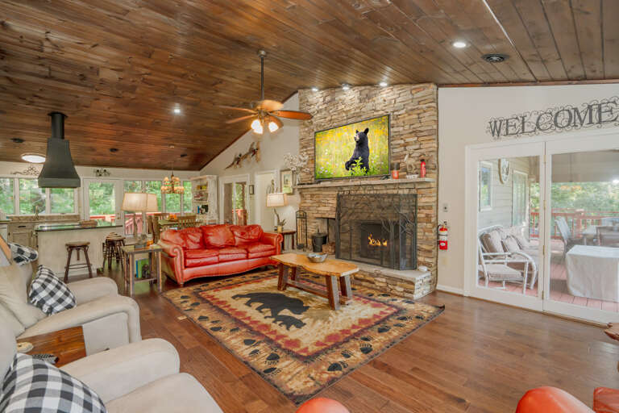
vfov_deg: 73.7
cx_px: 310
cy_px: 206
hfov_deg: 96.7
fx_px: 275
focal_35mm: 16
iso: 1000
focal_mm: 16
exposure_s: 1/50
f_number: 8
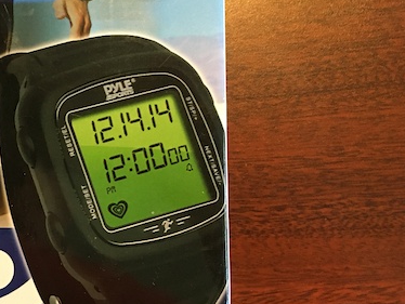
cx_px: -2
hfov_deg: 29.1
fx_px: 726
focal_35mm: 62
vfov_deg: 23.3
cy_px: 52
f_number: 2.2
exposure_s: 1/24
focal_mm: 4.15
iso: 200
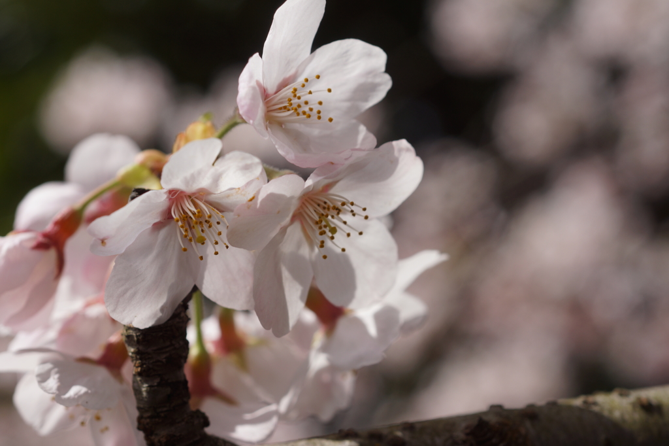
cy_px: 223
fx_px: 1393
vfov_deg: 18.2
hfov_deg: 27.0
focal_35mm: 75
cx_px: 334
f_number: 5.6
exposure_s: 1/500
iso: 100
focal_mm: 50
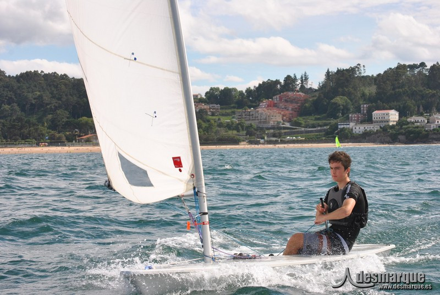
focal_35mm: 82
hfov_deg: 24.6
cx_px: 220
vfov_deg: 16.6
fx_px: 1010
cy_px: 148
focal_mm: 55
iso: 100
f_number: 8
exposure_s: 1/250
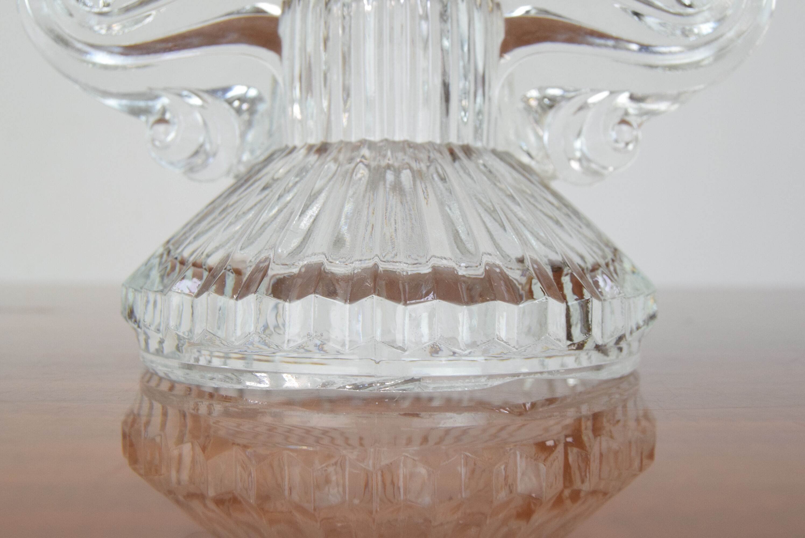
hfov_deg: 43.6
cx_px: 402
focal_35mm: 45
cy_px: 269
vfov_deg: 29.9
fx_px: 1007
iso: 1600
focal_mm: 30
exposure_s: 1/250
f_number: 8
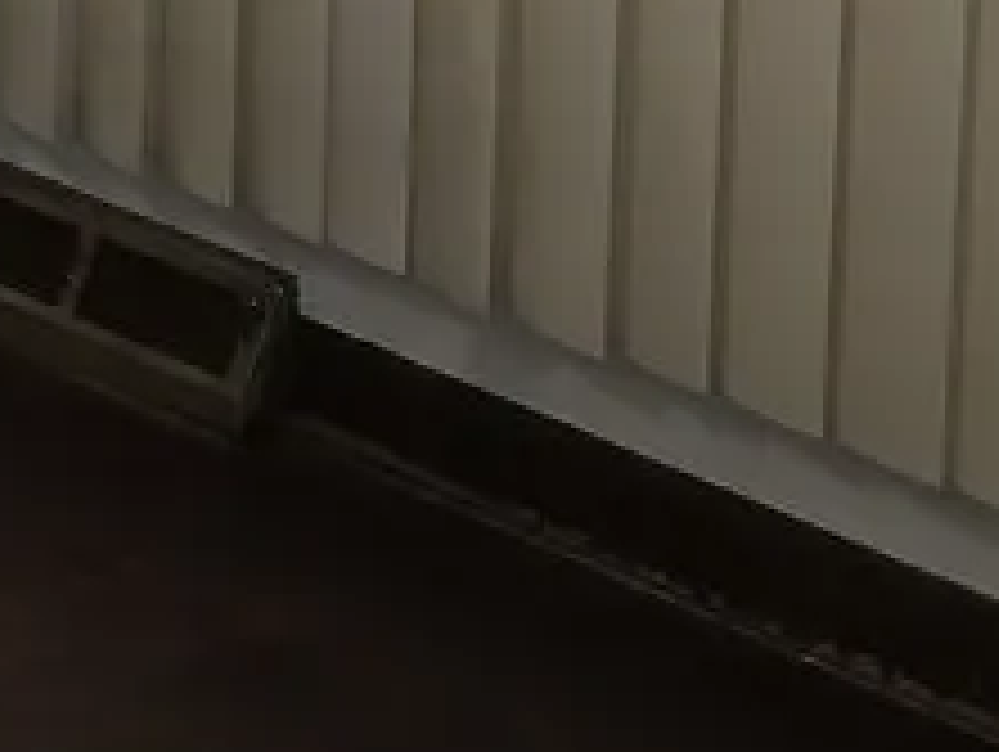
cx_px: -1408
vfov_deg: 9.1
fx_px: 4305
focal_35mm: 149
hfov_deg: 11.1
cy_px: -928
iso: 50
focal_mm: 6.3
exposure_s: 1/60
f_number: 1.7
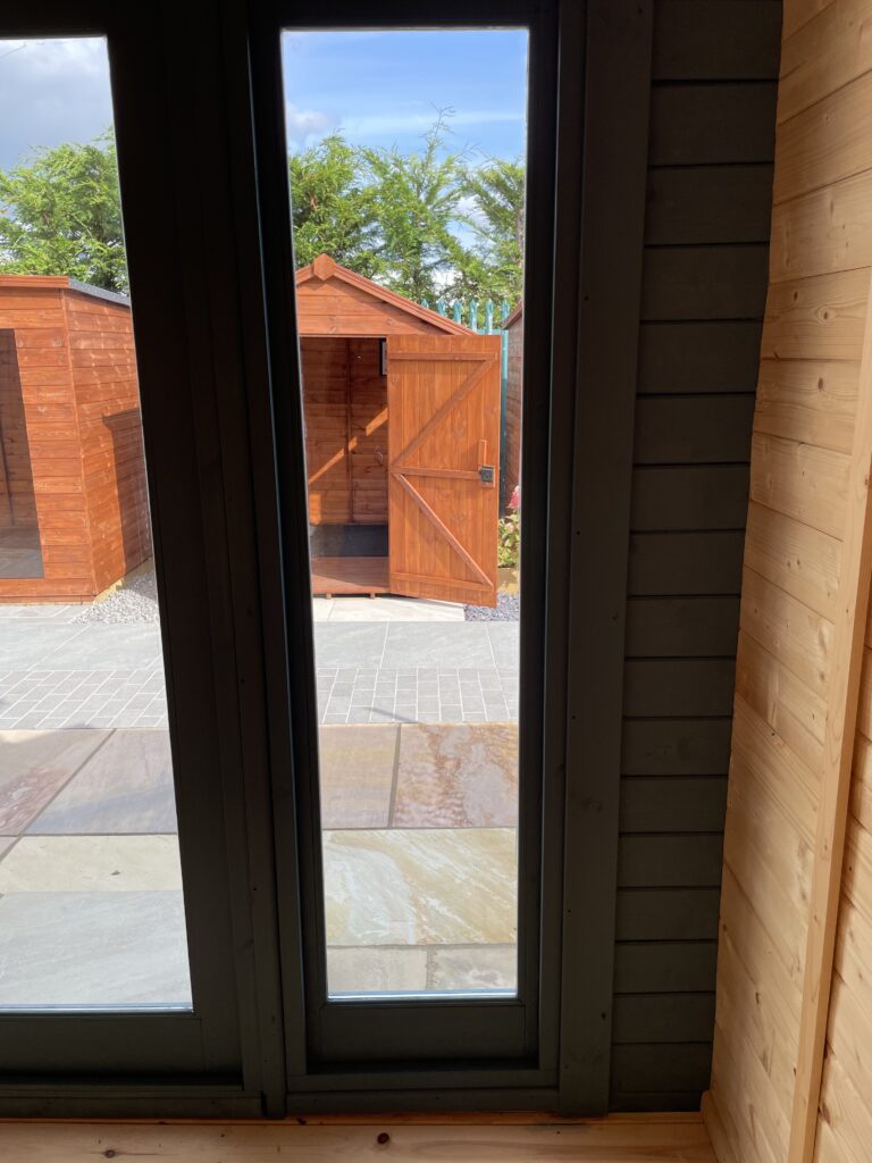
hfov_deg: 53.1
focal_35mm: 26
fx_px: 873
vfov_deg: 67.3
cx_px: 436
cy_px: 582
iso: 32
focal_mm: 4.2
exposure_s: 1/540
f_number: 1.6
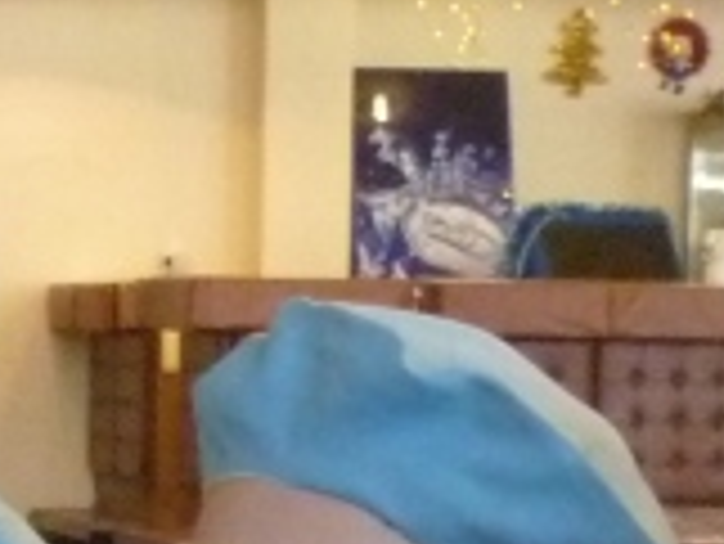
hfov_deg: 9.0
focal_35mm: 210
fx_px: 4395
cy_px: 611
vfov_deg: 7.0
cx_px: -621
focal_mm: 5.5
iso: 640
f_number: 2.8
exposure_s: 1/60
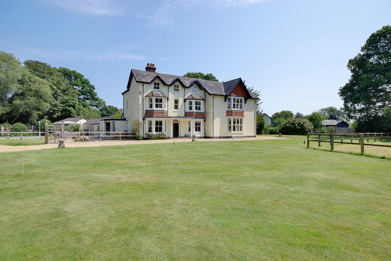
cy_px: 130
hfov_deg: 86.9
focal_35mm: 19
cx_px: 196
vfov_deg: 64.6
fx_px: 206
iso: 100
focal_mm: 13
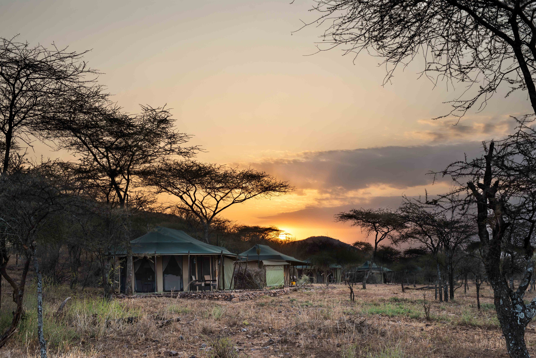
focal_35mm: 50
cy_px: 179
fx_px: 745
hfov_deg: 39.6
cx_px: 268
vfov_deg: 27.0
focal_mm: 50
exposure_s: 1/125
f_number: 10
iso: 100
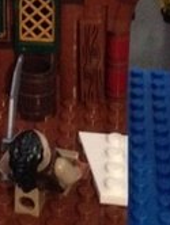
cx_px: -75
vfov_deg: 15.1
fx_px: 829
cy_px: -23
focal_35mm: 127
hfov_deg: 11.3
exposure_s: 1/15
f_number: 2.4
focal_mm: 4.12
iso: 800
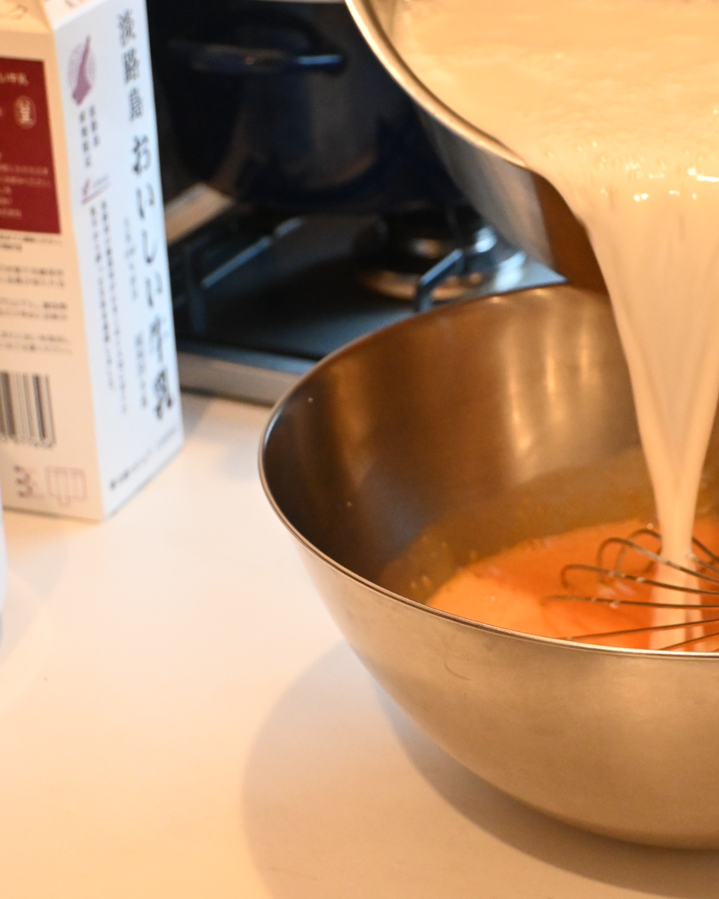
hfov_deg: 17.6
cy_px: 437
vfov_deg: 22.2
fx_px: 2287
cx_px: 619
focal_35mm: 86
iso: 4500
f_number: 5.6
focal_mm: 38
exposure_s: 1/60
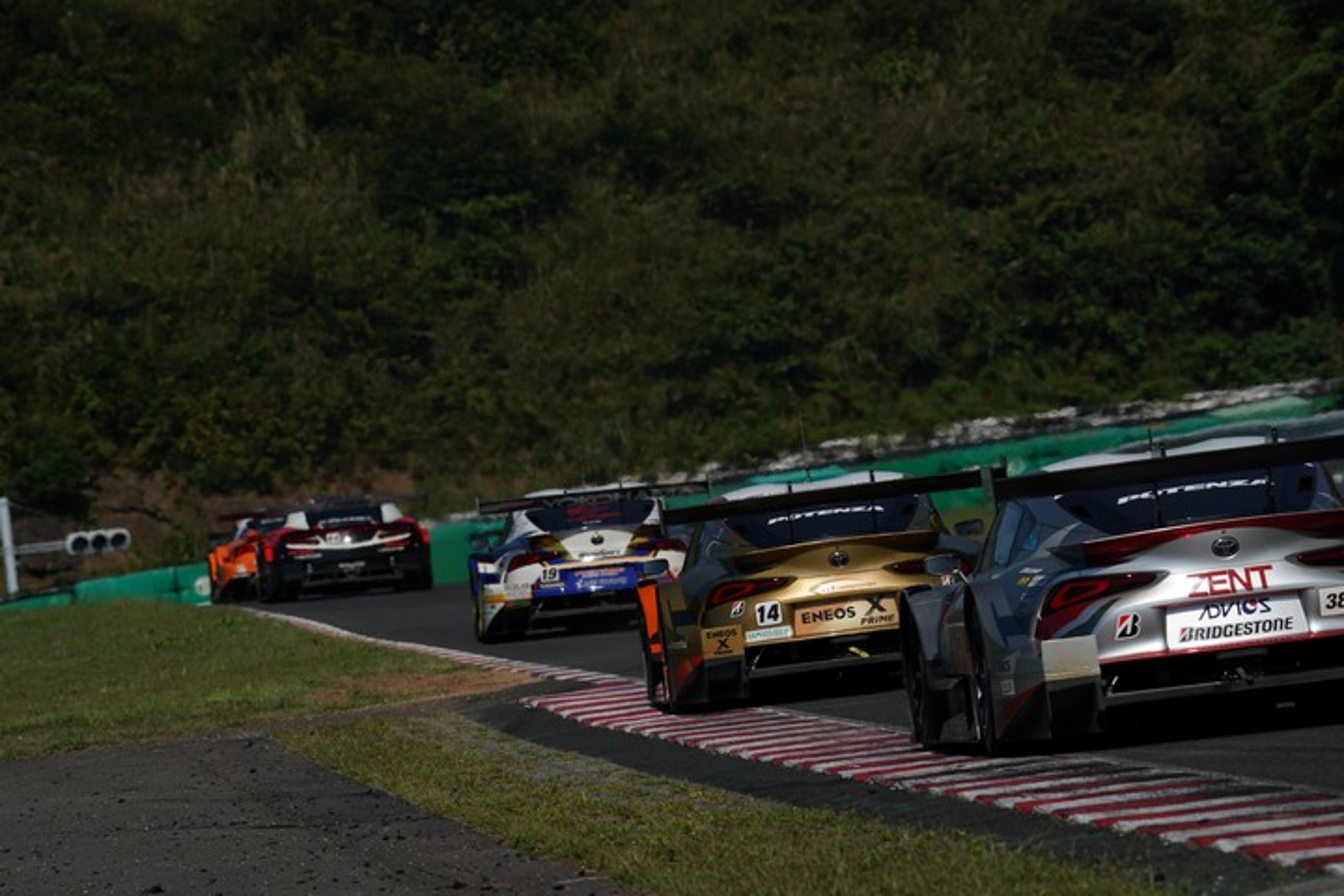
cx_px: 672
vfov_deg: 3.6
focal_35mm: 379
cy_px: 448
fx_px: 14148
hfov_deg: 5.4
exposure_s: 1/1000
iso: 200
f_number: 11
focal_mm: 379
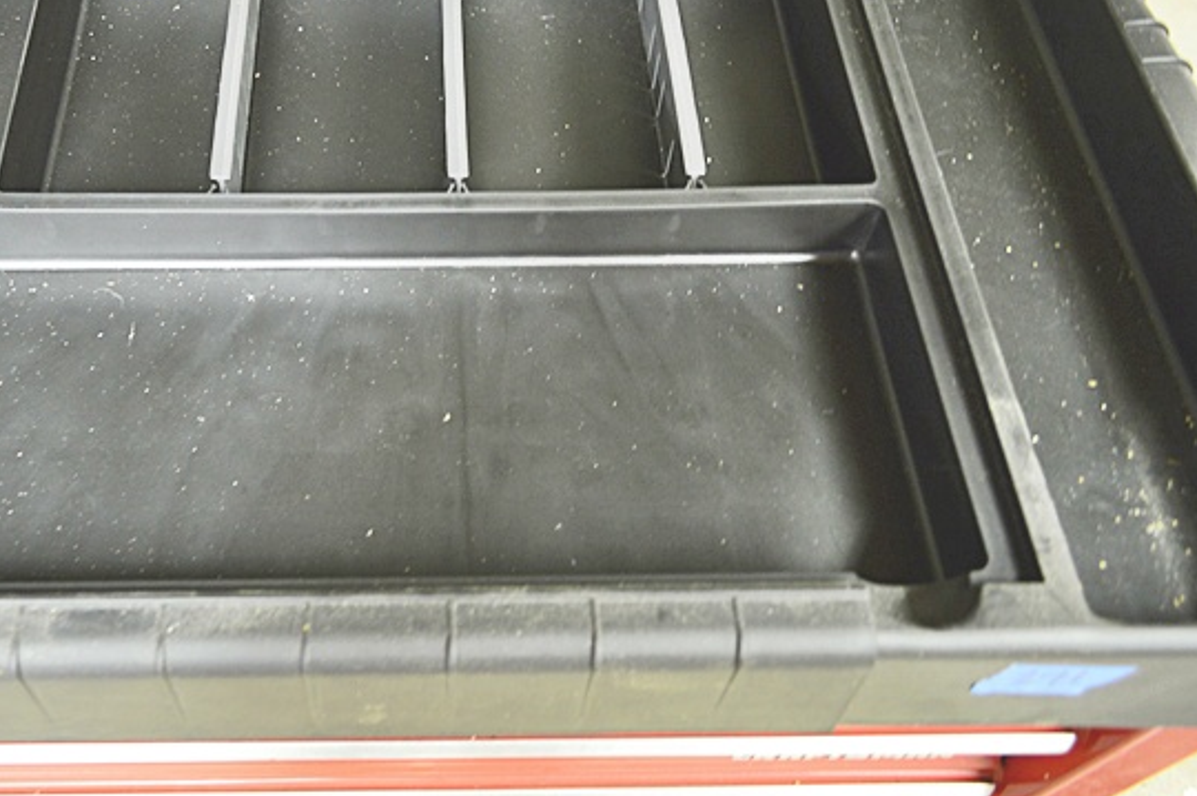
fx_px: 1163
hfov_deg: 53.7
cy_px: 289
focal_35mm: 35
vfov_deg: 37.5
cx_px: 434
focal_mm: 18
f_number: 3.5
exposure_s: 1/4
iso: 800
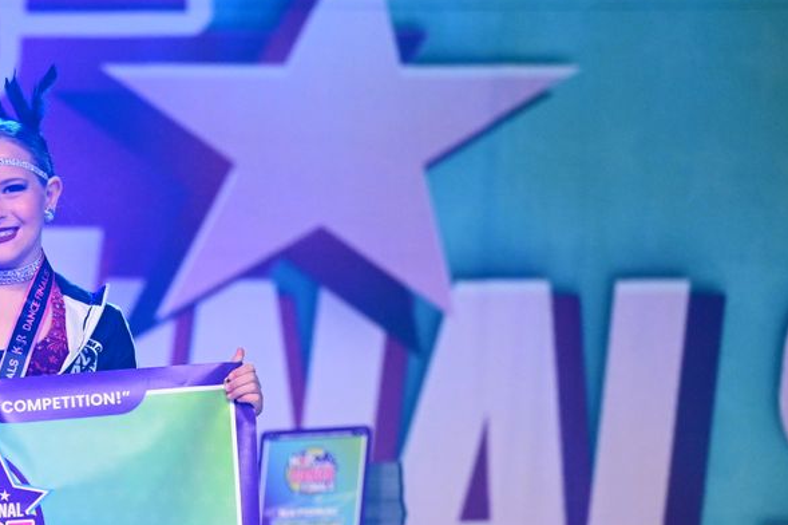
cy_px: 501
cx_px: -87
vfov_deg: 4.0
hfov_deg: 6.0
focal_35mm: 344
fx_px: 7525
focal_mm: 135
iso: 2500
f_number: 2.8
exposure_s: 1/800
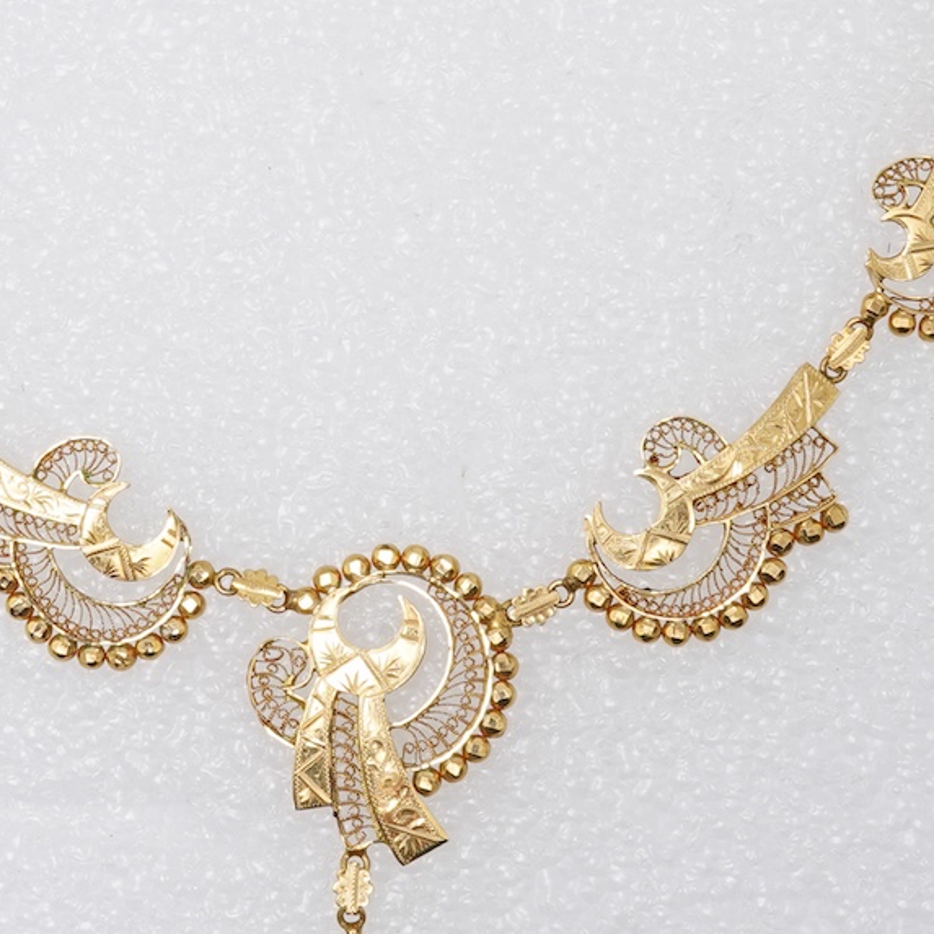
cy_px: 297
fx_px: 3663
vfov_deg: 14.5
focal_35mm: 120
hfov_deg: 14.5
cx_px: 376
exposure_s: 1/125
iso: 500
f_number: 22
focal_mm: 30
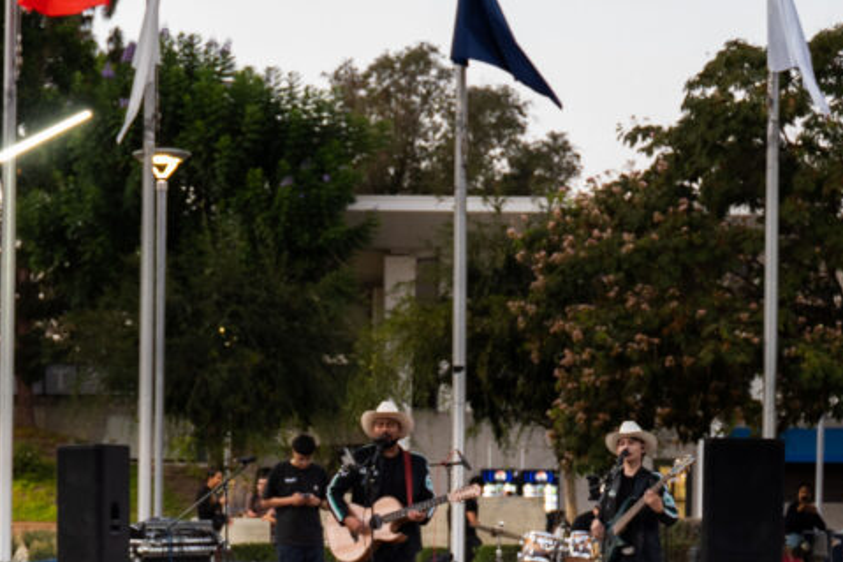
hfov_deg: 21.9
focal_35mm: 92
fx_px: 2153
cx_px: 208
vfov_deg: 14.6
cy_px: 545
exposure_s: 1/60
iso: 1000
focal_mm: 29
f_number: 2.8
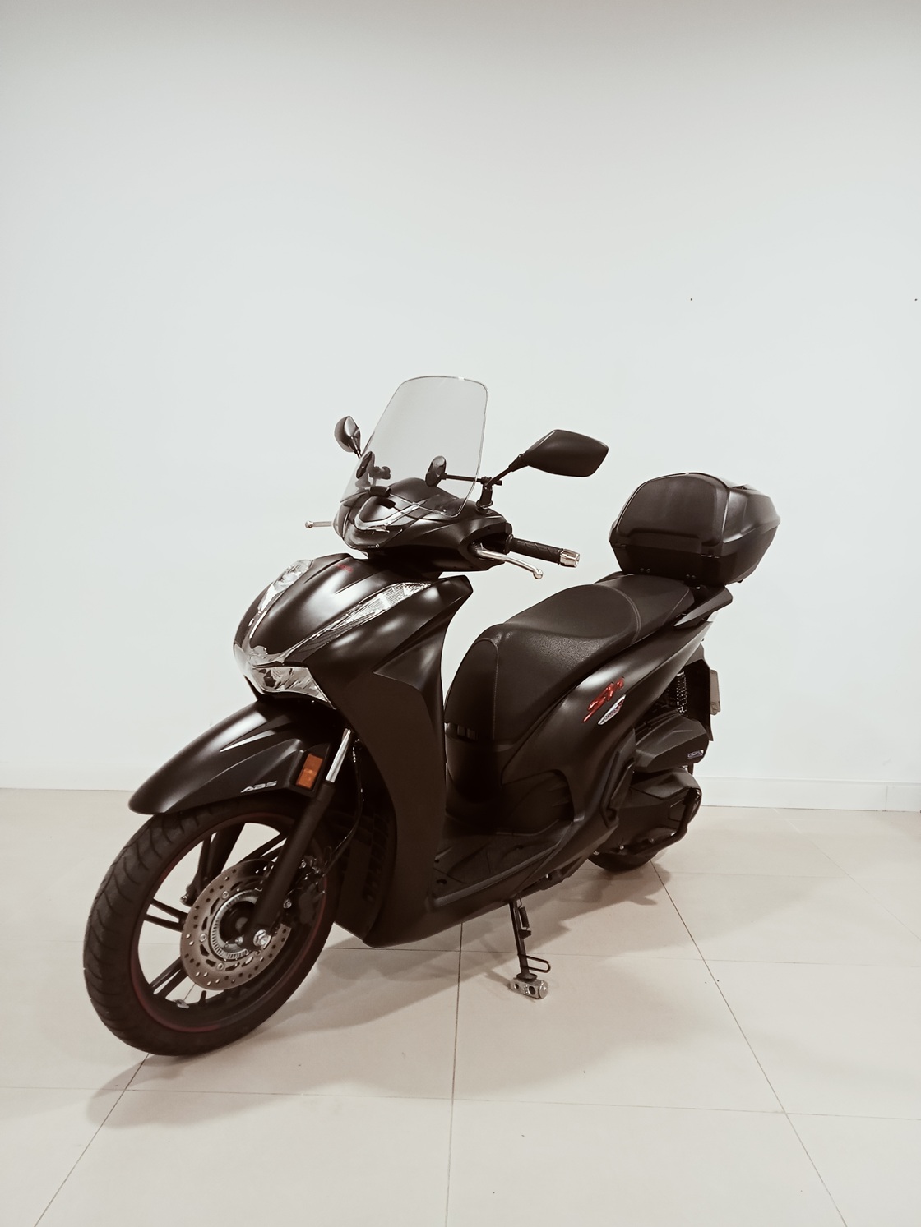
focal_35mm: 28
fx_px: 993
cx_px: 460
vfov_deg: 63.4
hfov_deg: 49.8
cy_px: 614
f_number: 2.2
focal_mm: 3.46
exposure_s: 1/33.3
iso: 343
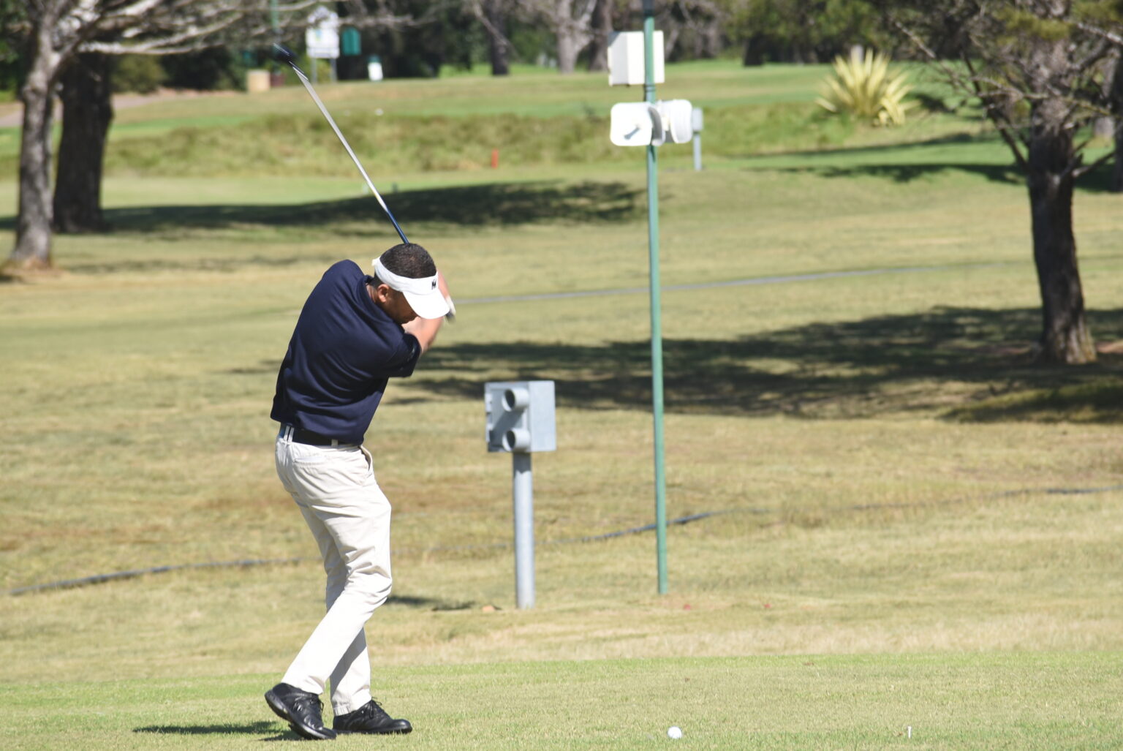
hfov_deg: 5.7
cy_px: 376
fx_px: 11239
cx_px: 562
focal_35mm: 360
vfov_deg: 3.8
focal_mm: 240
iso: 100
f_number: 9
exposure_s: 1/200
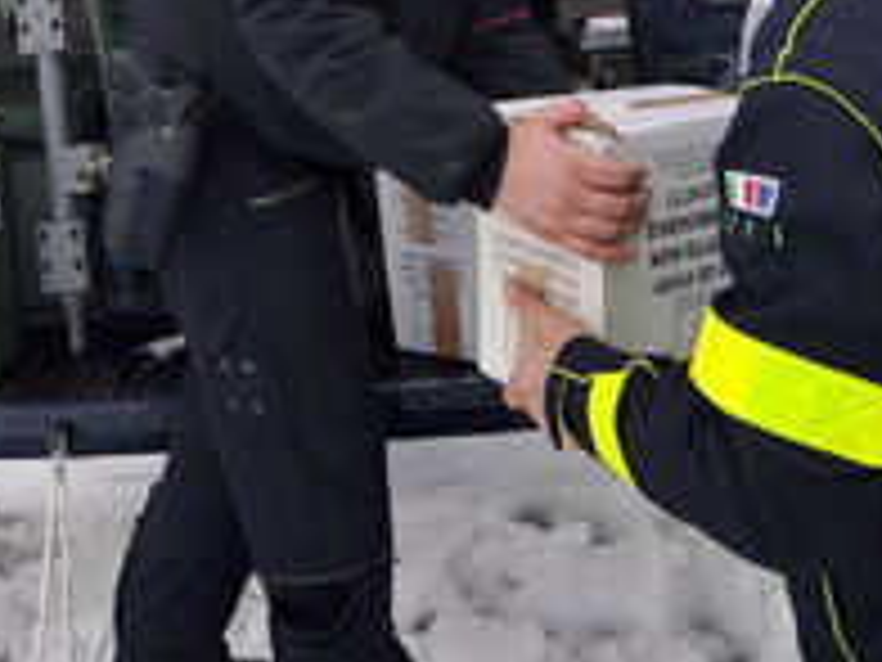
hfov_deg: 40.0
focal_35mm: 47
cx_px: 310
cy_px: -200
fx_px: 1198
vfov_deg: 26.2
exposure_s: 1/125
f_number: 8
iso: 200
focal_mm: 16
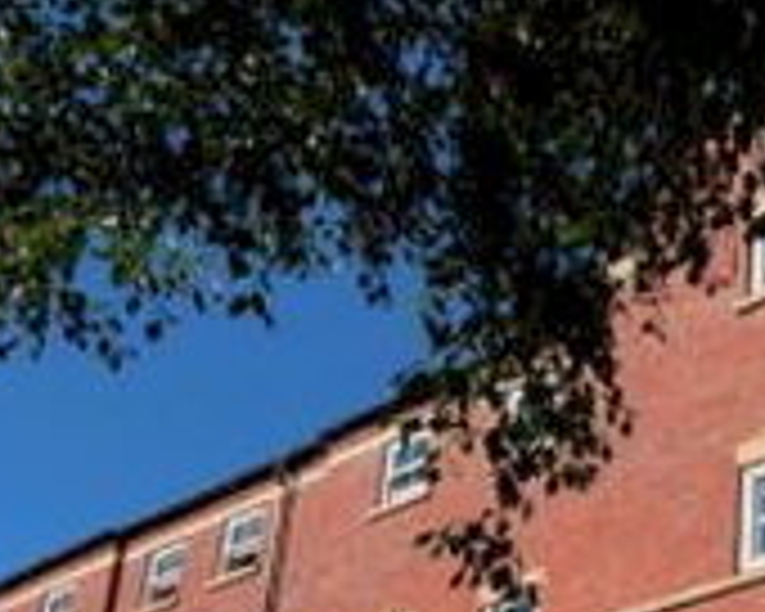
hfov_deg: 27.0
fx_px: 1313
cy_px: 724
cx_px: 1012
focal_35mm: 58
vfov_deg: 24.0
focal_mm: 10
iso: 200
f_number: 10
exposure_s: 1/400
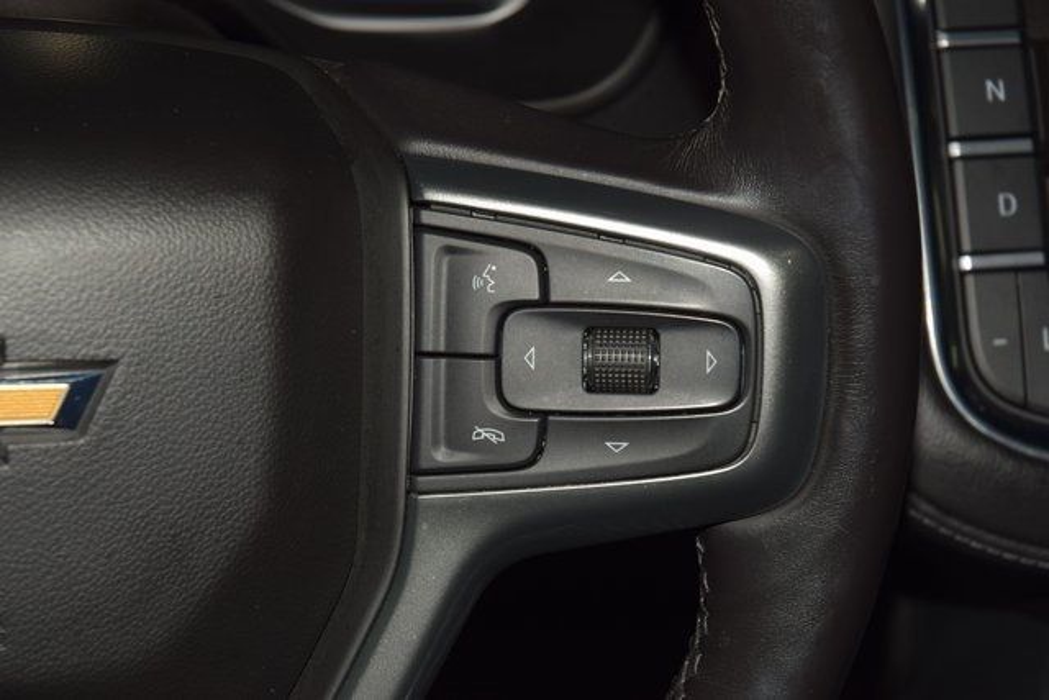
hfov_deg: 19.5
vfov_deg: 13.0
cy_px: 350
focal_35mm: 105
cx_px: 524
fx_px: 3060
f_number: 8
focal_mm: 70
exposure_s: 1/125
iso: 100
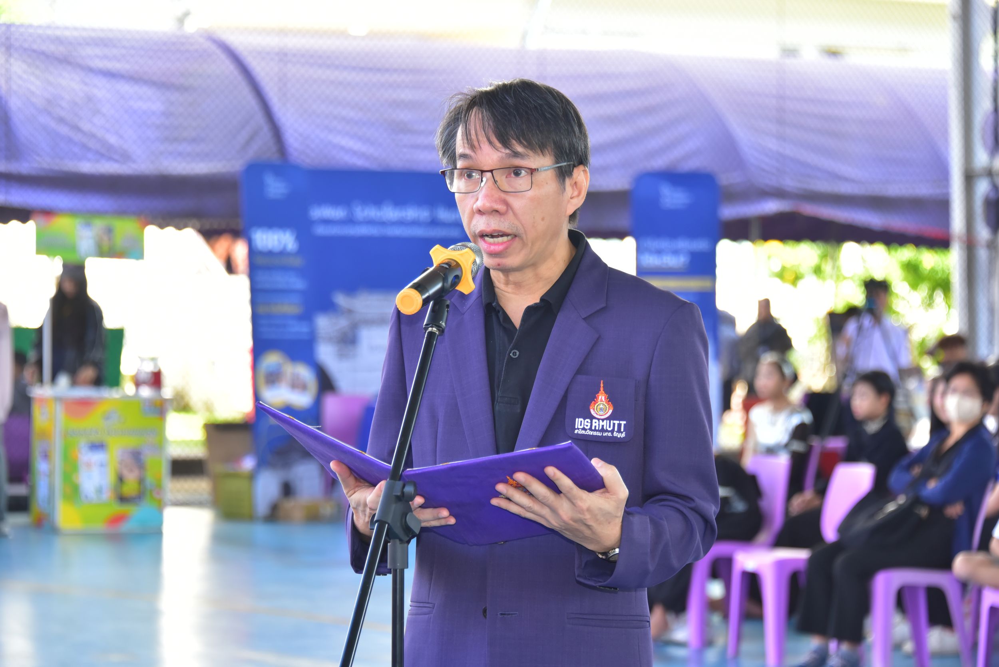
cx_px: 500
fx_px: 3387
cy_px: 334
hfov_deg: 16.8
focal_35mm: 122
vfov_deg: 11.2
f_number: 5.6
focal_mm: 122
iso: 1000
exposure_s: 1/160
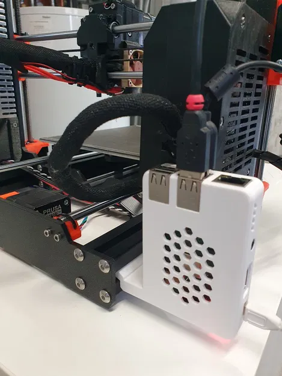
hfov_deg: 53.1
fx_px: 282
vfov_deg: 67.3
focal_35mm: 26
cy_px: 188
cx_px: 141
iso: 500
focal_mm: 4.32
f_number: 2.4
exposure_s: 1/50
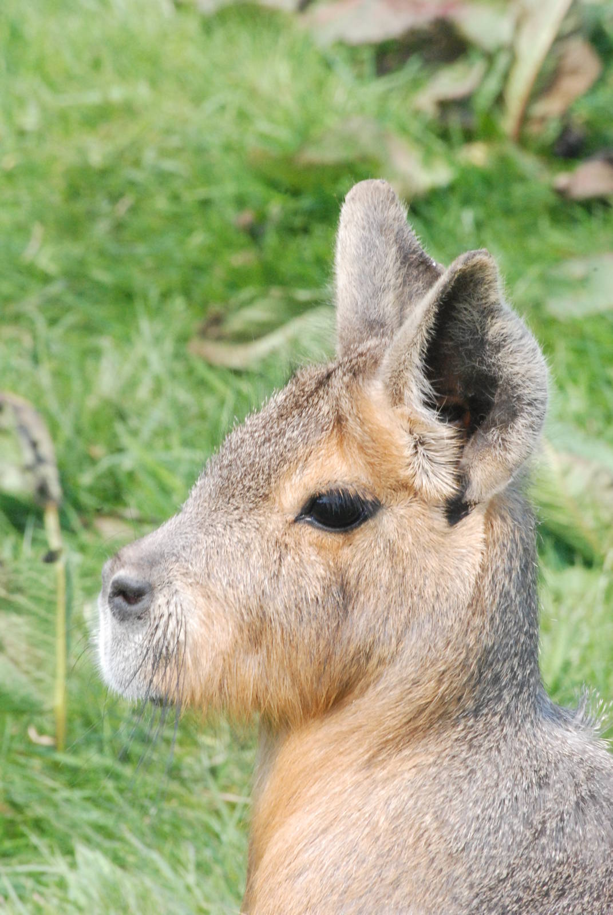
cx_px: 306
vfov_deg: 4.6
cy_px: 458
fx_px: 11461
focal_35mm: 450
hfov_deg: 3.1
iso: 1600
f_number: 25
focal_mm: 300
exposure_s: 1/160
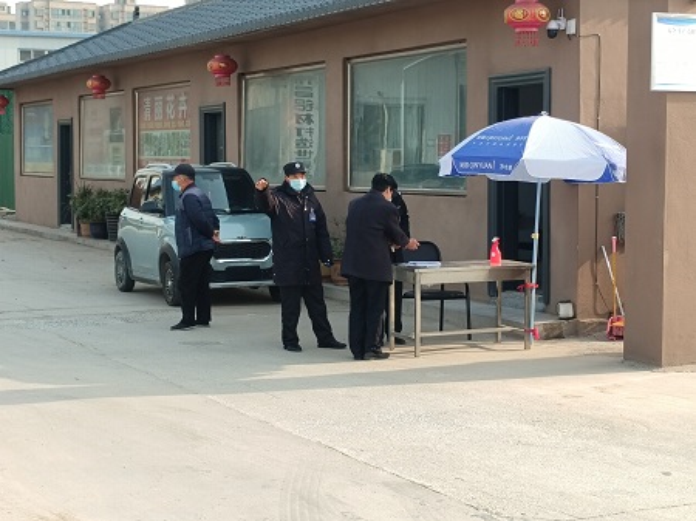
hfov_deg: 27.0
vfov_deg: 20.4
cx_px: 348
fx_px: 1447
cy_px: 260
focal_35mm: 72
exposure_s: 1/122
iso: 117
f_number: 1.9
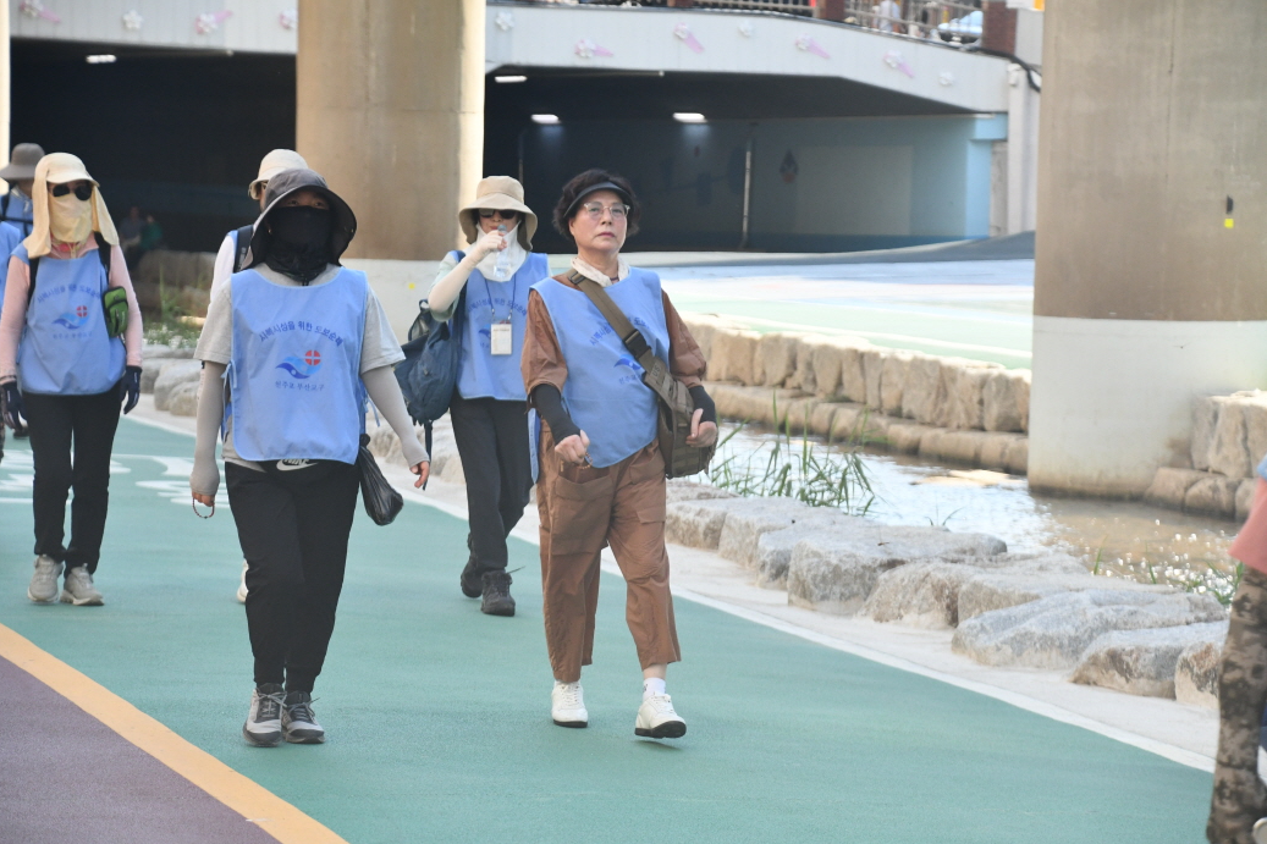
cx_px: 632
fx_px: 5032
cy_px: 423
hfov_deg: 14.4
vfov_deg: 9.6
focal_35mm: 143
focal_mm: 95
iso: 1000
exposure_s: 1/640
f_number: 6.3
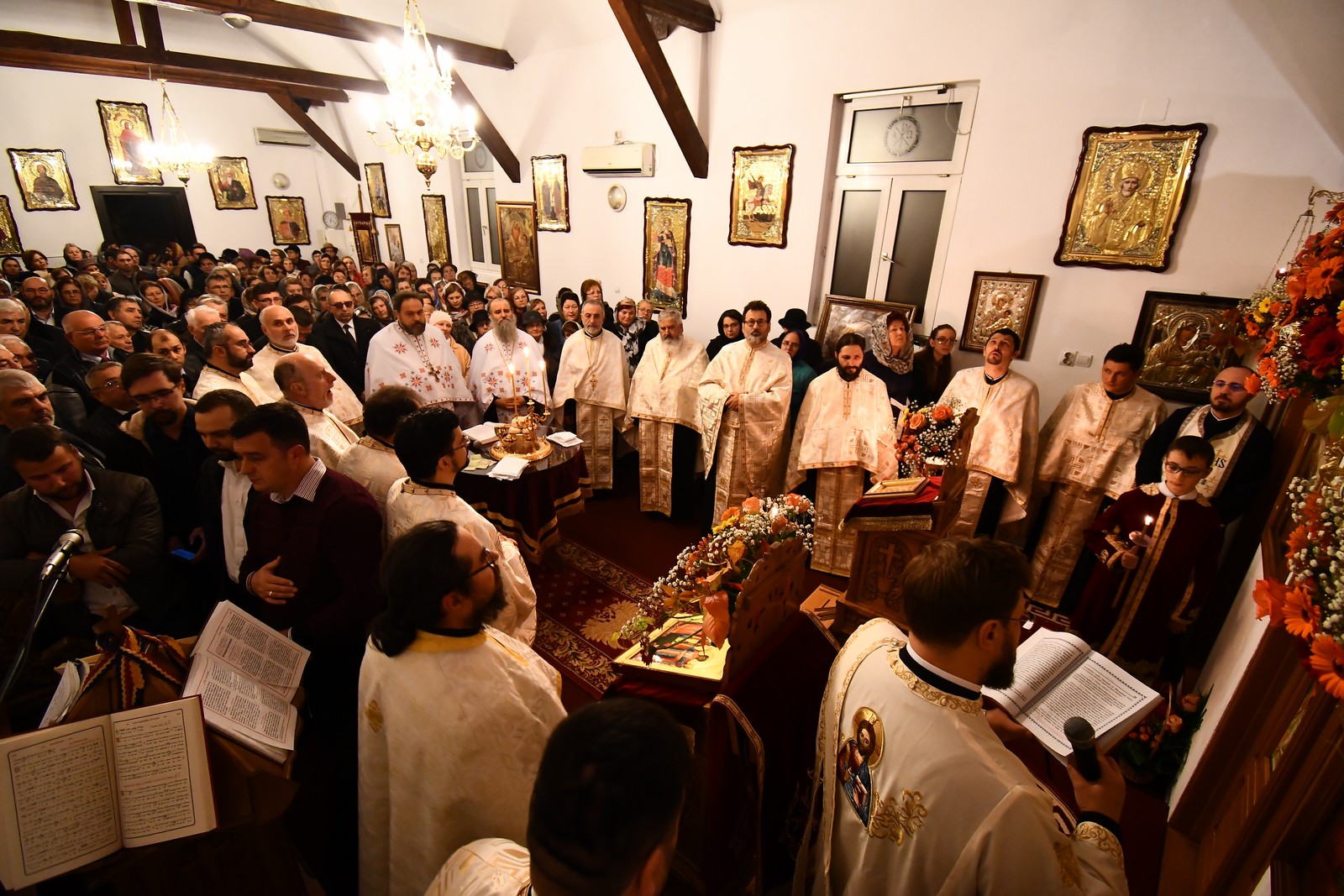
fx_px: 560
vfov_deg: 77.3
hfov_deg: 100.4
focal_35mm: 15
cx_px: 672
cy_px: 448
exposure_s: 1/15
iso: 2500
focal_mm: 10
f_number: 4.5
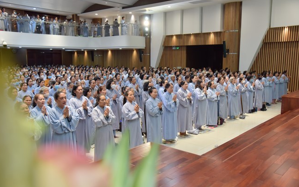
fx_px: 269
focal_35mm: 33
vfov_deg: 38.3
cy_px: 93
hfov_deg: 58.1
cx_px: 149
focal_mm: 32
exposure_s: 1/125
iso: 1000
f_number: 5
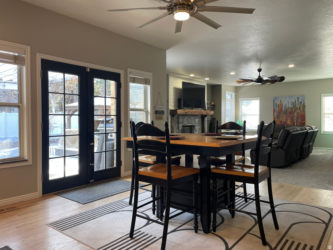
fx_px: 250
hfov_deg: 67.3
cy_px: 125
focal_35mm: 26
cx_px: 166
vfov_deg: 53.1
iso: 100
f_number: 1.6
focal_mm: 4.2
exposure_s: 1/120
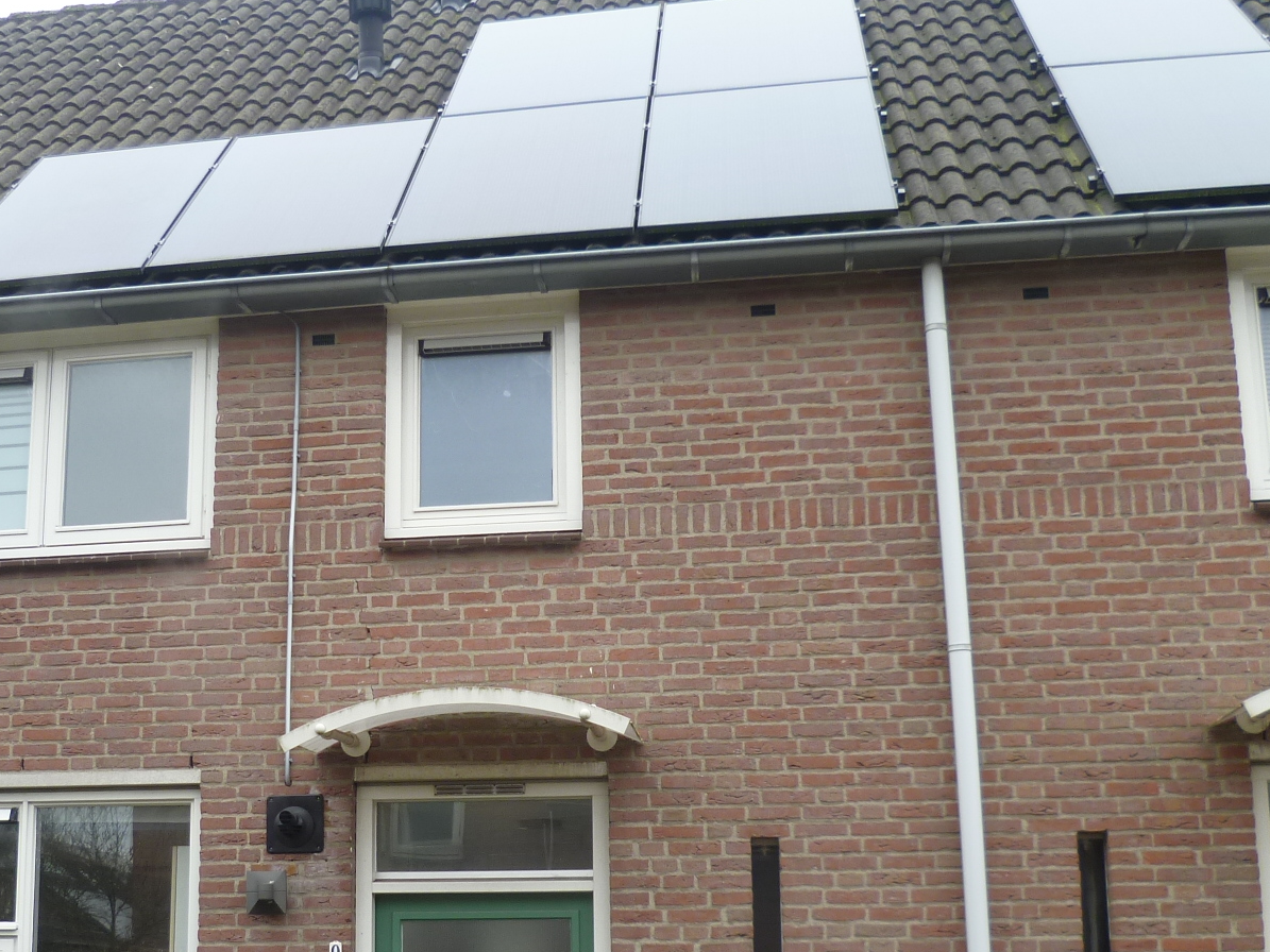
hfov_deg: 39.2
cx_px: 418
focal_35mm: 48
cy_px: 642
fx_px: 1761
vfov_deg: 30.0
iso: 80
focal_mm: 5
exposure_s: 1/60
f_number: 2.8
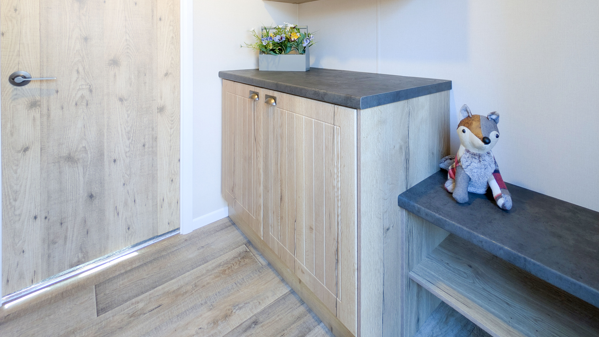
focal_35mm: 17
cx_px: 324
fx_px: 270
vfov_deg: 57.0
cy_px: 48
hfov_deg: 95.7
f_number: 1.95
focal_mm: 2.23
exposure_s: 1/22.8
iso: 35
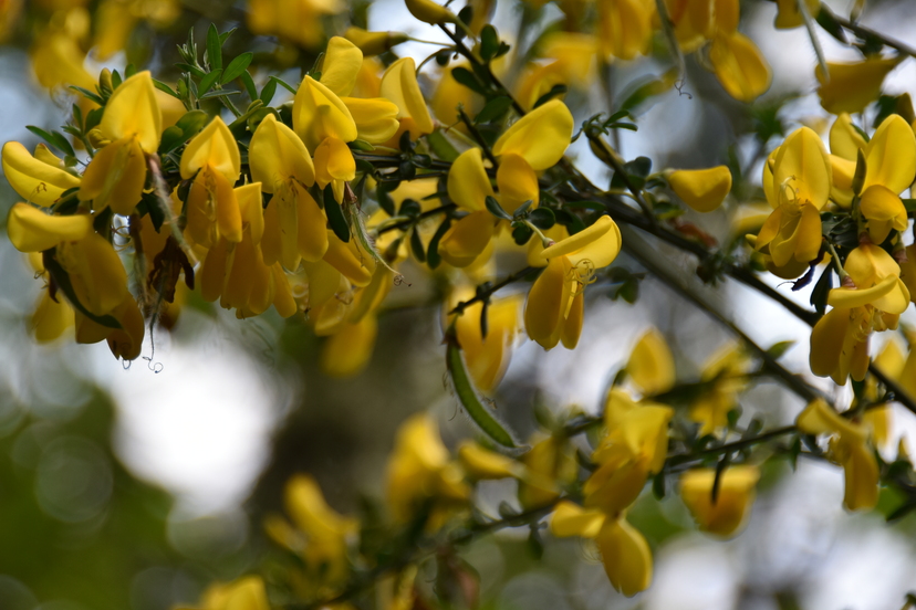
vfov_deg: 3.0
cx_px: 374
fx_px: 11805
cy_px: 269
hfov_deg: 4.4
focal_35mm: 464
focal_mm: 300
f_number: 5.6
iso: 500
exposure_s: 1/640
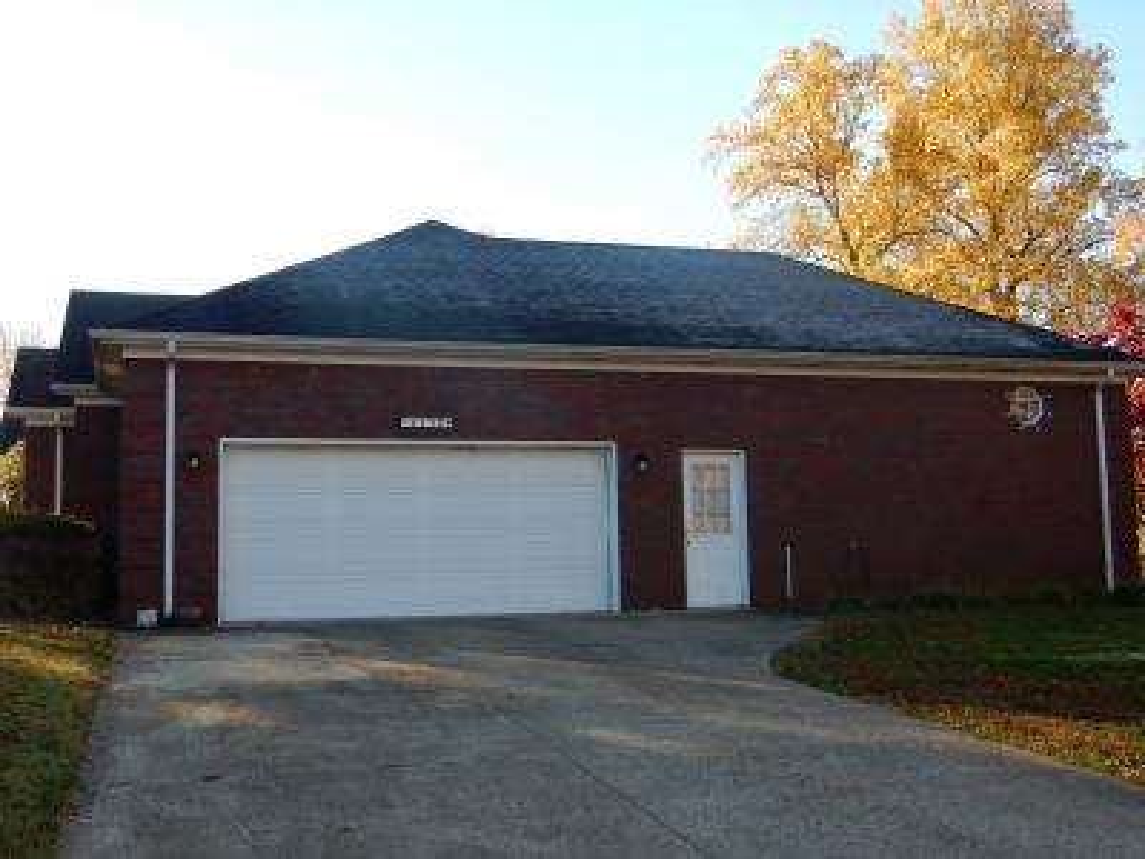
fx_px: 1422
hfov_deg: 43.9
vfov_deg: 33.6
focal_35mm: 43
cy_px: 430
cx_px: 572
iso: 125
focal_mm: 7.6
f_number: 4.2
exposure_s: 1/250
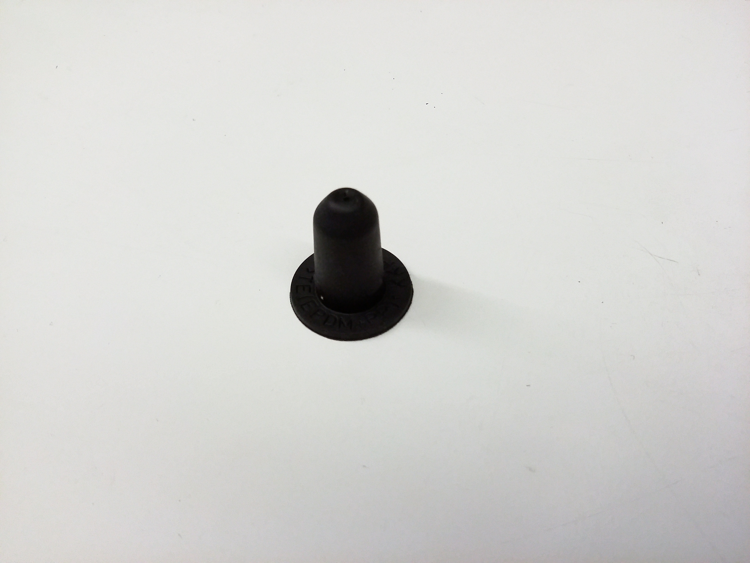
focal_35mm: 32
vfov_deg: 44.2
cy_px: 282
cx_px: 375
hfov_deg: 56.8
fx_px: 693
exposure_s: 1/30
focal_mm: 3.4
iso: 320
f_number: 2.4
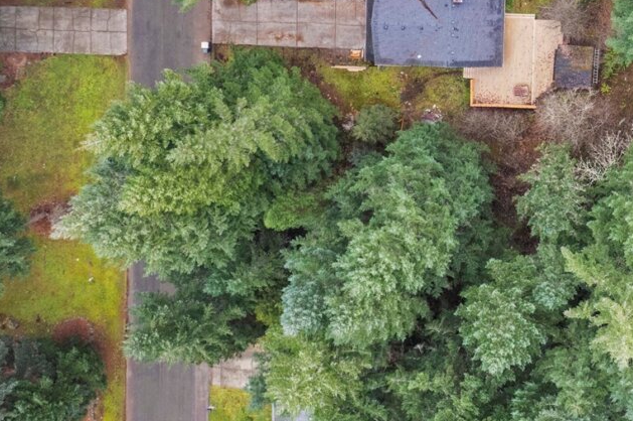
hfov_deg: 36.6
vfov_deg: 25.9
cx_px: 622
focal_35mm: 49
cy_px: -12
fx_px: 861
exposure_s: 1/60
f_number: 2.8
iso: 100
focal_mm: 8.38
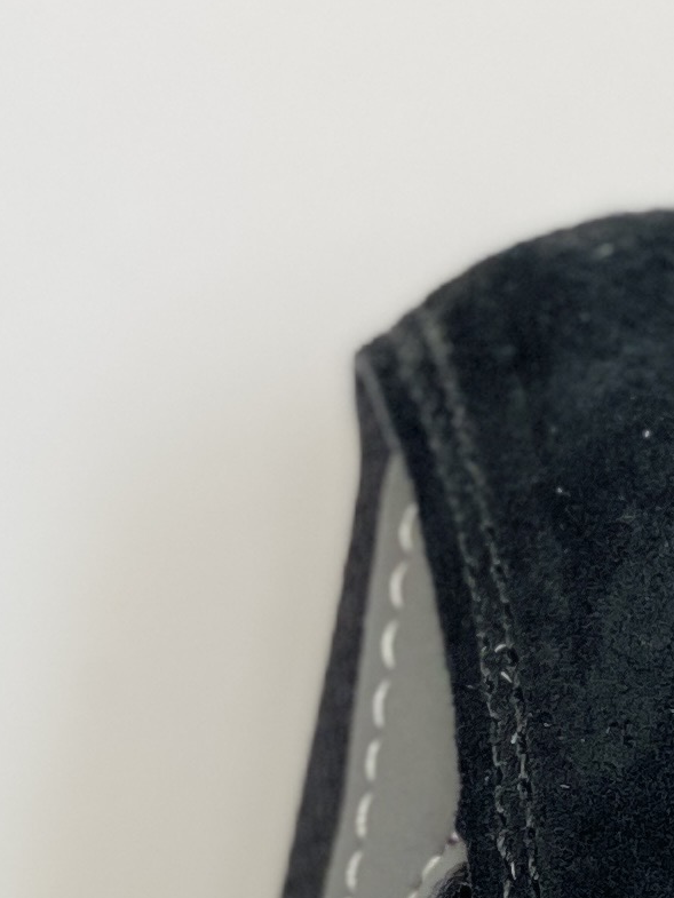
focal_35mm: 267
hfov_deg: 5.6
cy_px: 1783
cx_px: 581
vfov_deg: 7.2
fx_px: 6930
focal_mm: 6
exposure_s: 1/100
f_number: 2
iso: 64
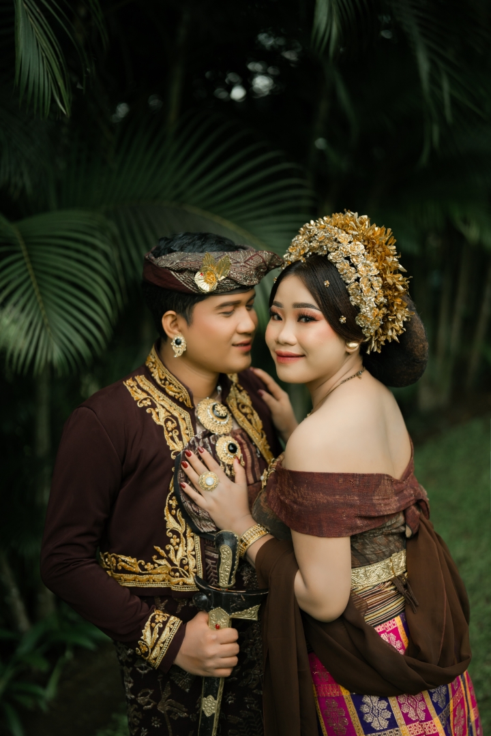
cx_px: 246
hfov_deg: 27.0
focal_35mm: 50
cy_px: 368
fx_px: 1023
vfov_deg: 39.6
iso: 250
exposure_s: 1/1250
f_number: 1.4
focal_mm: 50
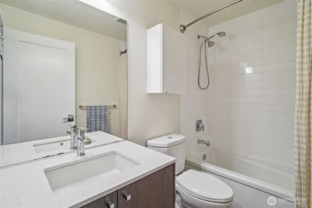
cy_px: 104
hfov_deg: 96.7
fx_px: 139
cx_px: 156
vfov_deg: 73.8
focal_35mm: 16
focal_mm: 16
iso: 1600
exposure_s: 1/125
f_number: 8
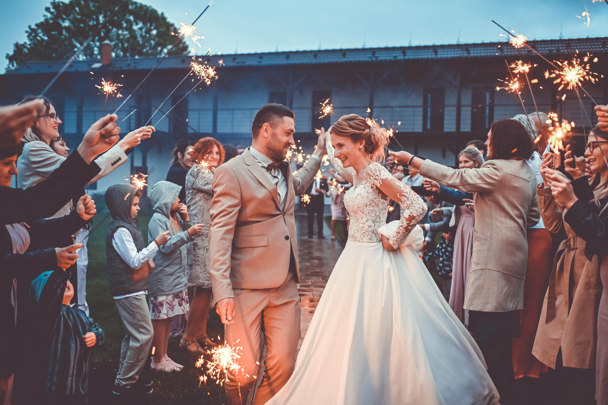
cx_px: 304
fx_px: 591
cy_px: 202
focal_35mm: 35
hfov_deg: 54.4
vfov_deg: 37.9
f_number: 2.5
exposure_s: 1/125
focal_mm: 35
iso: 1000
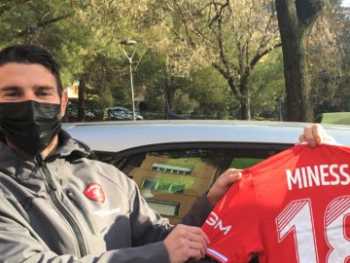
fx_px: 566
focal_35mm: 56
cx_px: 295
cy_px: 212
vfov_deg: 25.6
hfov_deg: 33.1
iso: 25
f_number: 2.2
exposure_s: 1/121
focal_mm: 4.15
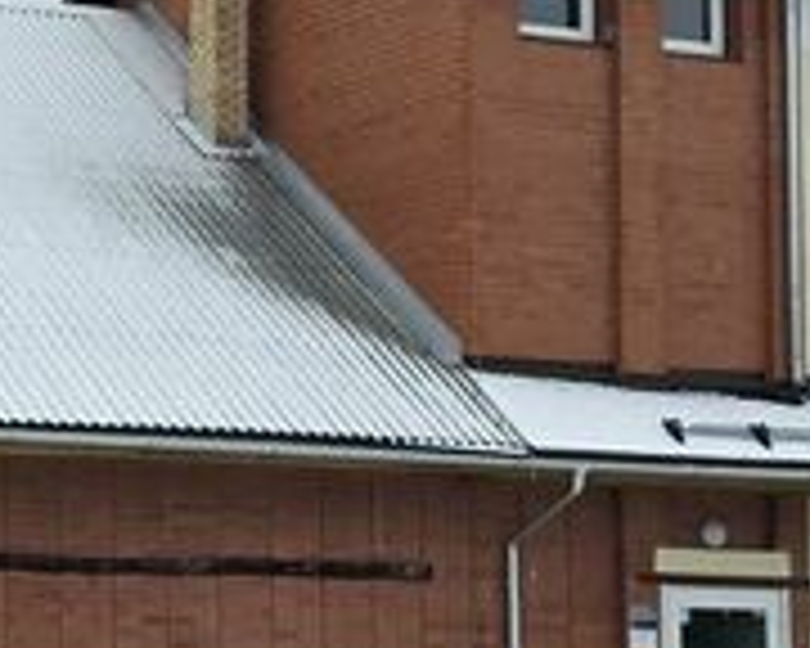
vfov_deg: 11.6
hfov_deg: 14.2
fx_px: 3188
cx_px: -74
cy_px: 356
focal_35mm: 133
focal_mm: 6.3
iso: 80
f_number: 1.7
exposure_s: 1/1468
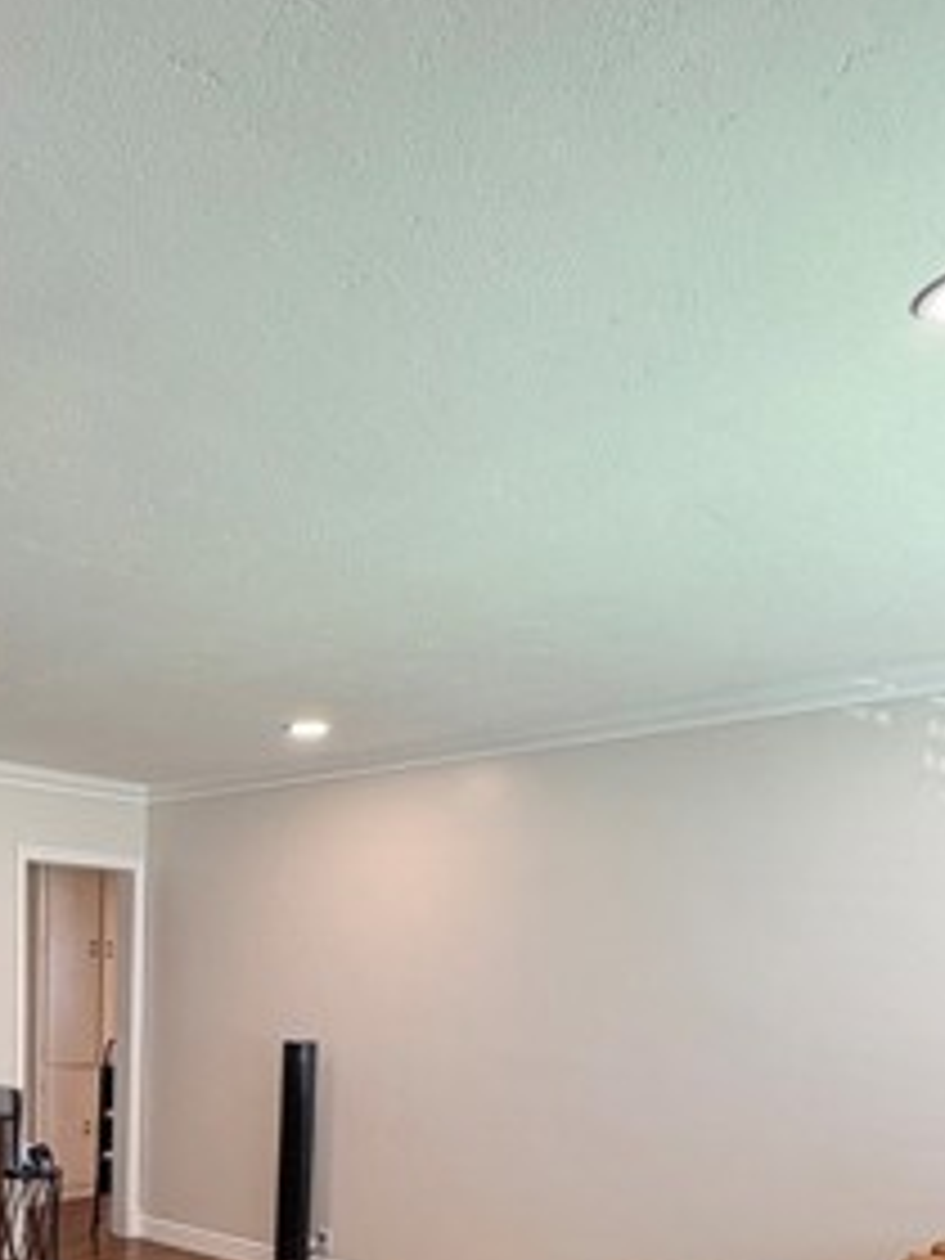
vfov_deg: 49.1
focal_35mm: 32
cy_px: 1188
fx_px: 1165
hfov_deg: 39.9
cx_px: 45
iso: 250
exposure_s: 1/60
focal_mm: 2.22
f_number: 2.2
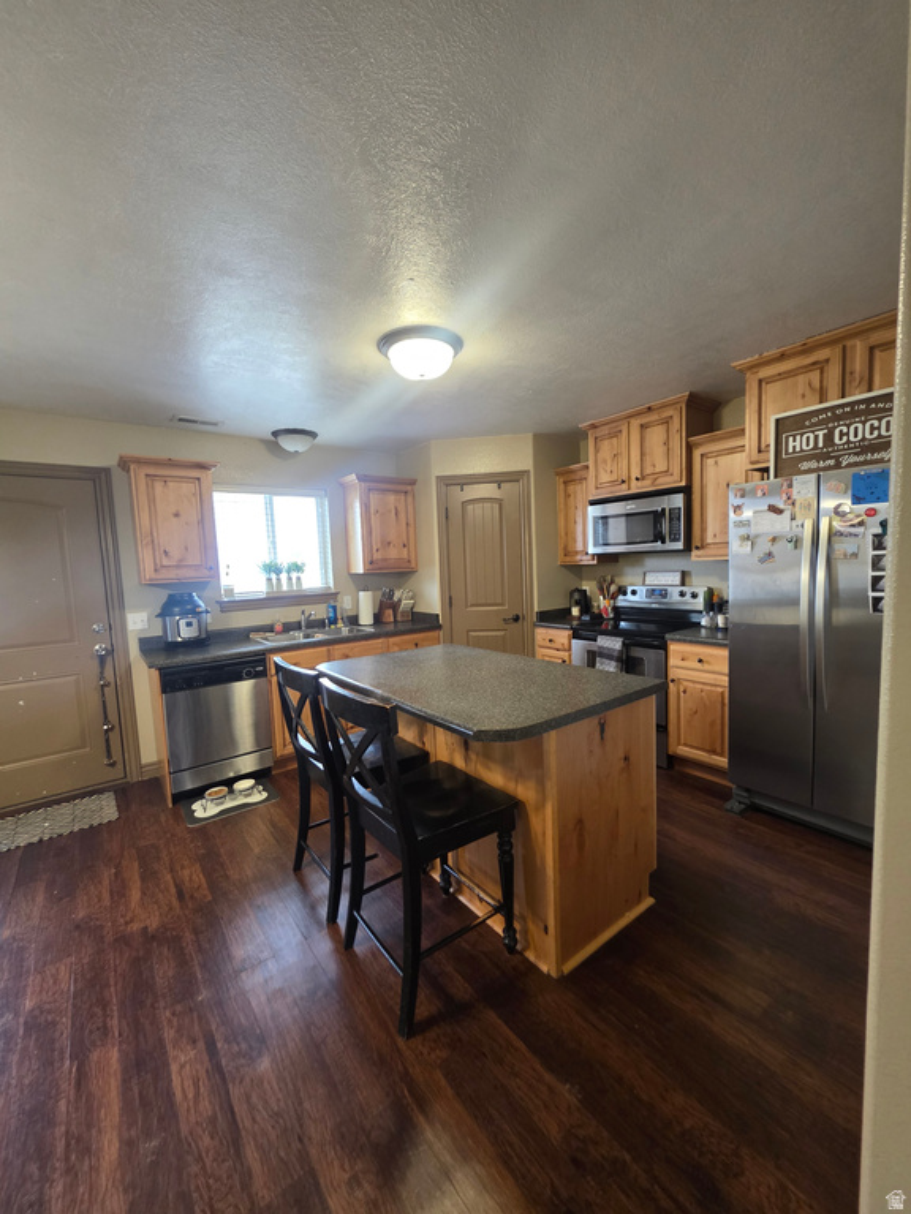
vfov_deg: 106.2
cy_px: 607
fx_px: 456
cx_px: 456
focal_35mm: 13
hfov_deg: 89.9
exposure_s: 1/60
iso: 400
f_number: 1.9
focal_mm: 2.2
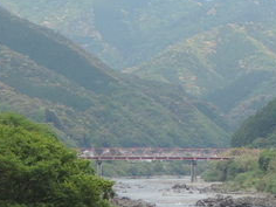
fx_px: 1890
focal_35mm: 237
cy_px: 110
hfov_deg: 8.1
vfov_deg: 6.3
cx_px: 460
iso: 80
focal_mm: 12.4
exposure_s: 1/400
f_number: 3.9
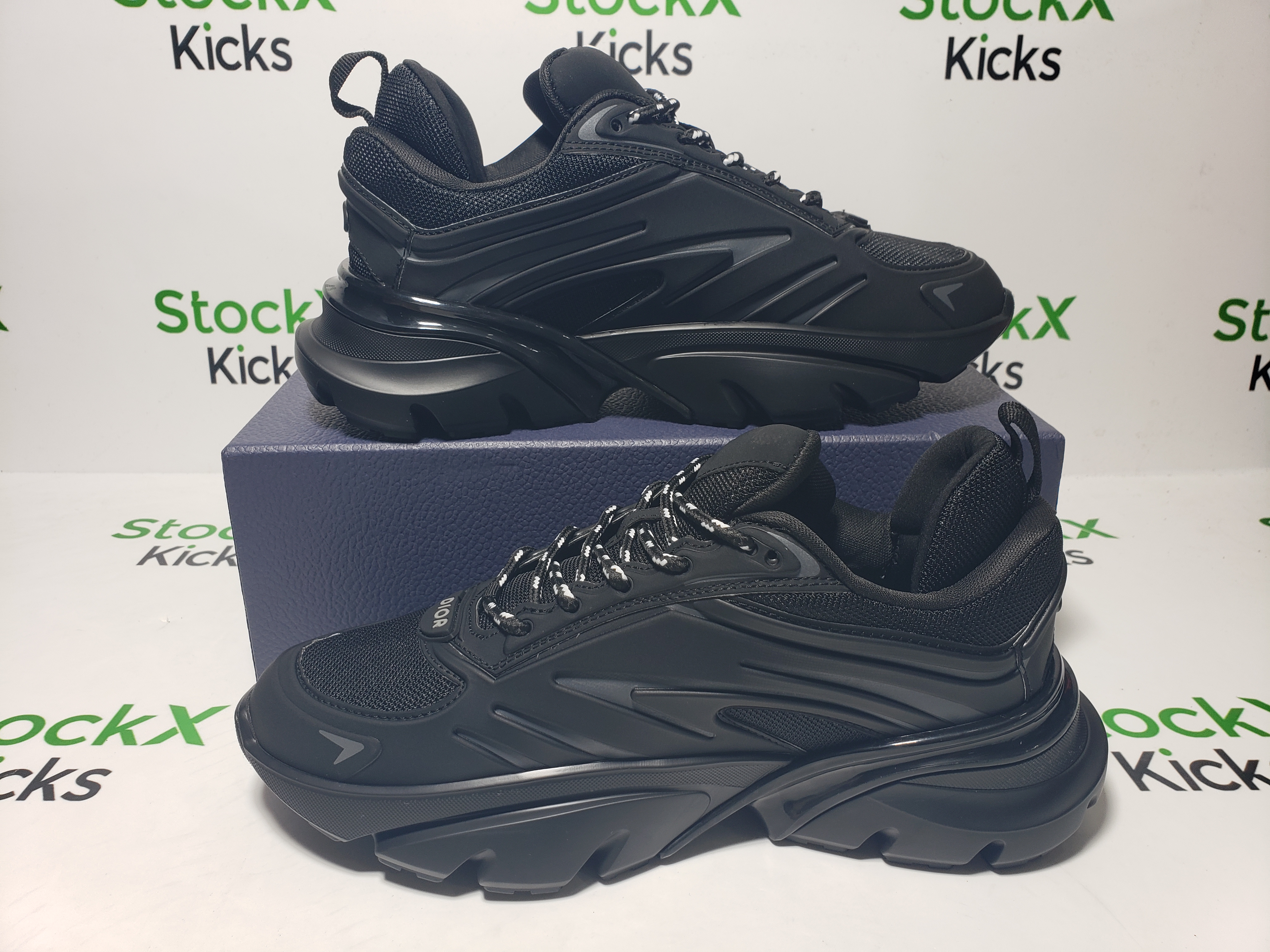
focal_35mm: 26
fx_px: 954
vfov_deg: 53.1
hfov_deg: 67.3
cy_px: 476
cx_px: 635
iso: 50
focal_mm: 4.3
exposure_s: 1/120
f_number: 2.4
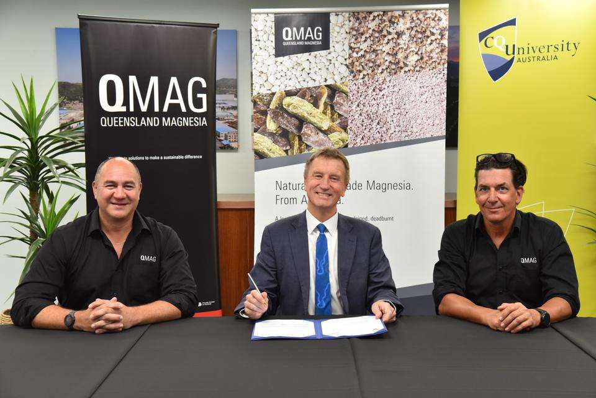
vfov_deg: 24.6
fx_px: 910
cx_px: 298
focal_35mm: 55
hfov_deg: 36.2
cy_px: 199
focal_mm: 55
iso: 2500
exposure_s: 1/125
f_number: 5.6
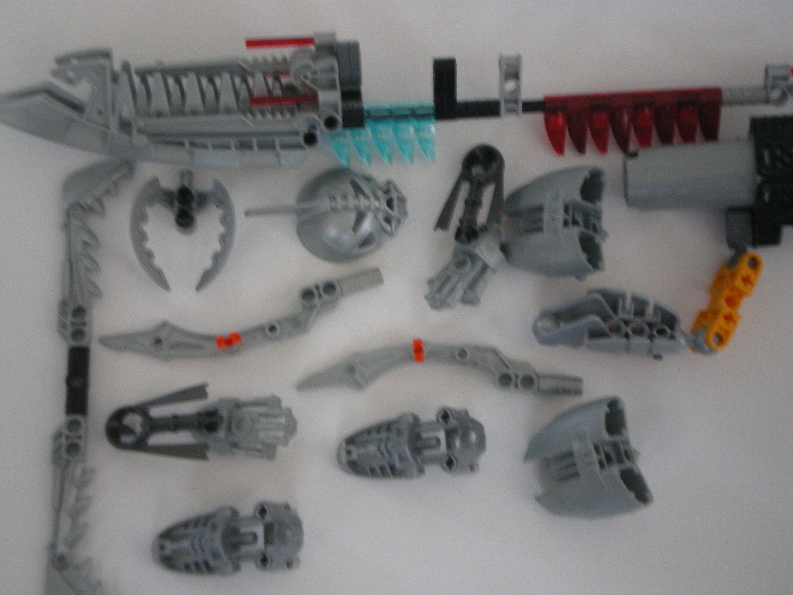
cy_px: 298
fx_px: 871
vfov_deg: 37.7
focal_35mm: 38
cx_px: 396
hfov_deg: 49.0
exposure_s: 1/15
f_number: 3.1
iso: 400
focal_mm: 6.3
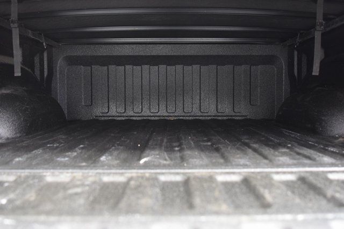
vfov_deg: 36.9
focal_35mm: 36
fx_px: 344
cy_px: 114
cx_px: 172
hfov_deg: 53.1
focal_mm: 24
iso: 1600
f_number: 2.8
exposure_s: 1/8
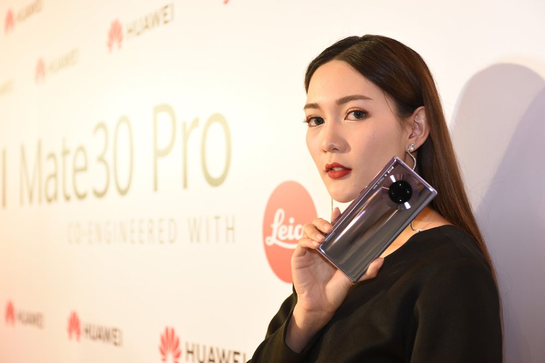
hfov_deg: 32.4
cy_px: 182
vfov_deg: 21.9
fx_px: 939
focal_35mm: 62
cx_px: 272
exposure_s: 1/60
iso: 500
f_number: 4
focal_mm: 62
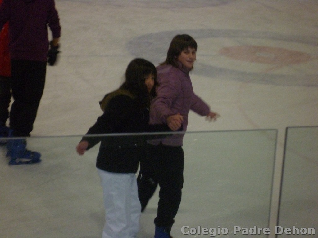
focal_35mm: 145
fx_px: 1332
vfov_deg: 10.2
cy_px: 119
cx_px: 159
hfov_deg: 13.6
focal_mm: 26
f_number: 5.9
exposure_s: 1/60
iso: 800
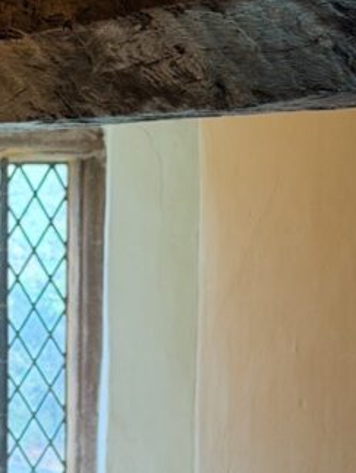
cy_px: 668
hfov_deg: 9.5
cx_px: -149
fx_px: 2080
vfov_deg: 12.5
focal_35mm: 152
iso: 400
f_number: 1.78
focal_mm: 6.76
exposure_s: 1/40
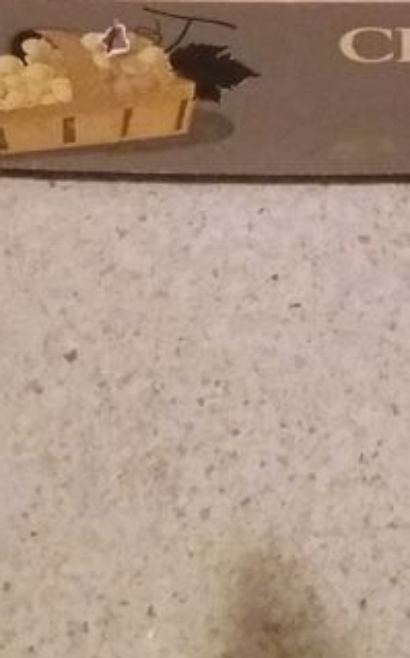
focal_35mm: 93
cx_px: 490
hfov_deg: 13.6
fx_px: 1665
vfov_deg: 19.8
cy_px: -278
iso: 800
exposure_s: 1/17
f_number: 1.9
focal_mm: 3.7
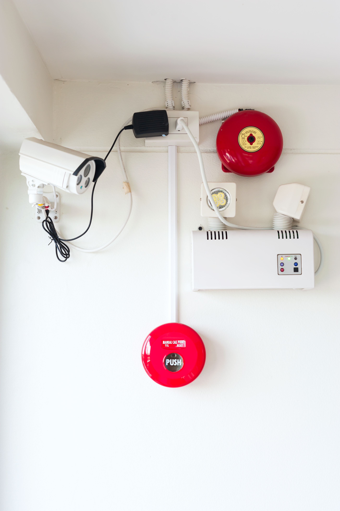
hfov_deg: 27.0
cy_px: 256
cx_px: 170
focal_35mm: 50
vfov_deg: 39.6
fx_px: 709
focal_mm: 50
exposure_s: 1/60
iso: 200
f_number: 5.6
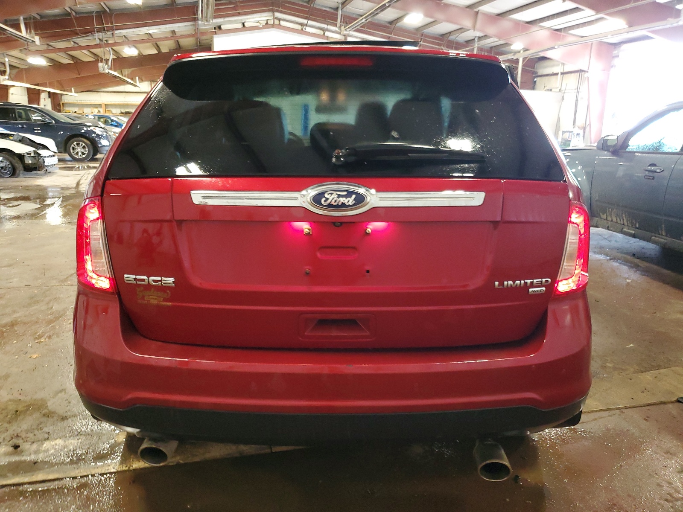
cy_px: 256
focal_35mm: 26
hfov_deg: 67.3
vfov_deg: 53.1
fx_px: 513
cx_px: 342
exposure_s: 1/30
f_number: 1.5
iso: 289
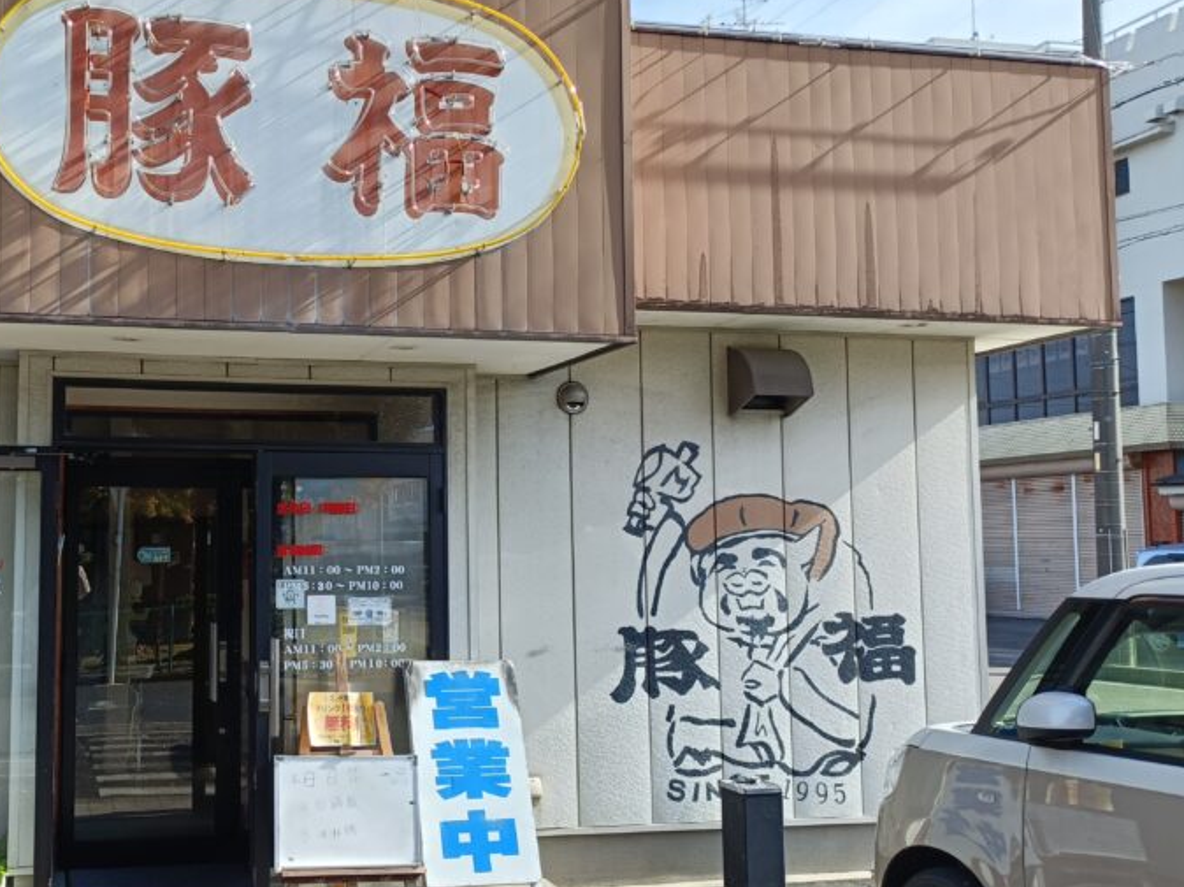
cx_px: 314
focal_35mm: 38
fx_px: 1299
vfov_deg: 37.7
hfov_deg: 47.4
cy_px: 453
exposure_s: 1/309
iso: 50
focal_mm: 4.7
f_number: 1.7
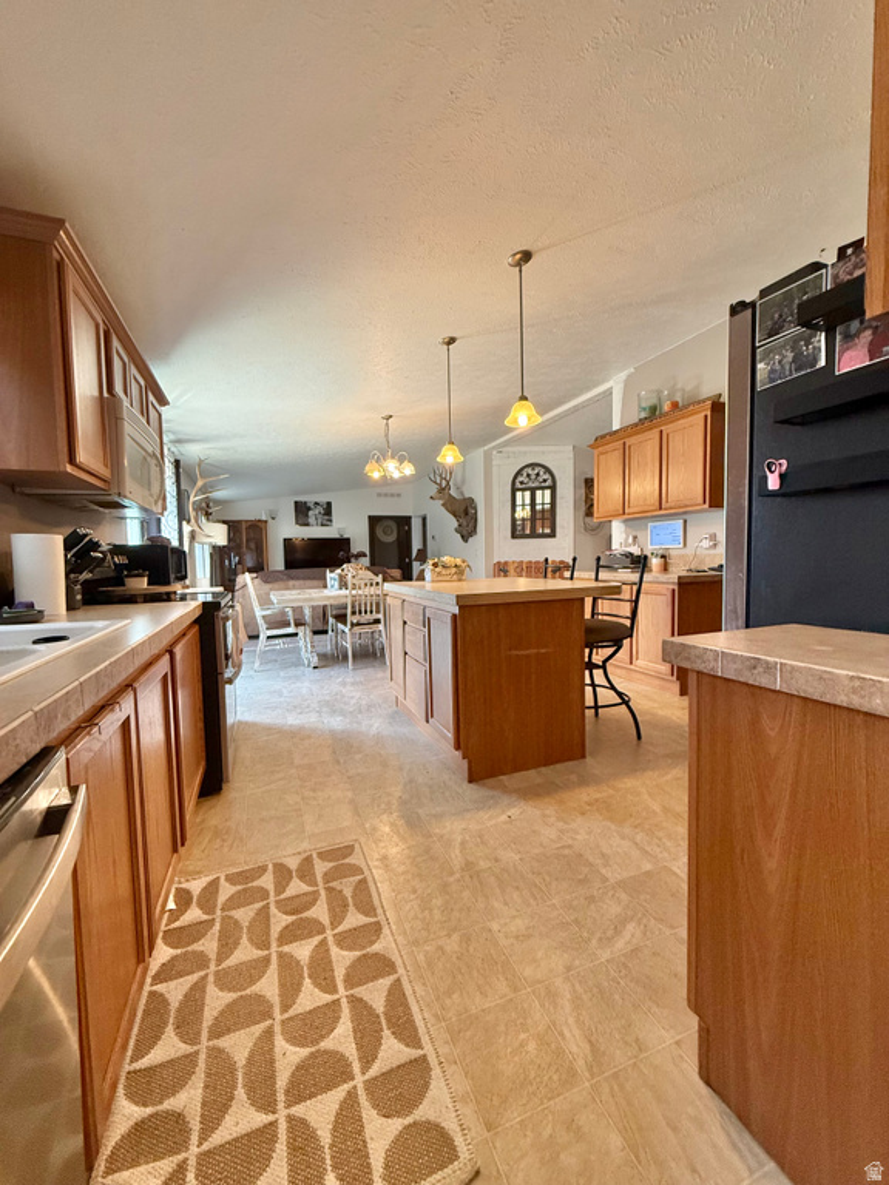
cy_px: 592
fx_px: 479
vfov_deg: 102.1
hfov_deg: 85.7
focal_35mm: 14
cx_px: 444
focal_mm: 2.22
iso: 320
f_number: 2.2
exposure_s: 1/120
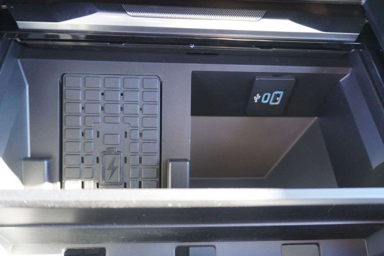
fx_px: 320
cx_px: 192
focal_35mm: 30
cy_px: 128
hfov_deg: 61.9
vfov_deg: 43.7
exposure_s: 1/60
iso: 1250
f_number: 4
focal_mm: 20
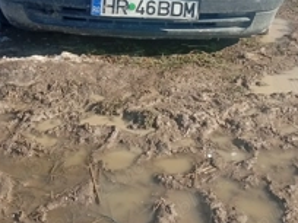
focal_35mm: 78
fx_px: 671
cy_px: -4
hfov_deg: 25.0
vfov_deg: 18.4
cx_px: 149
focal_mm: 3.98
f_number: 1.8
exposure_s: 1/348
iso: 51
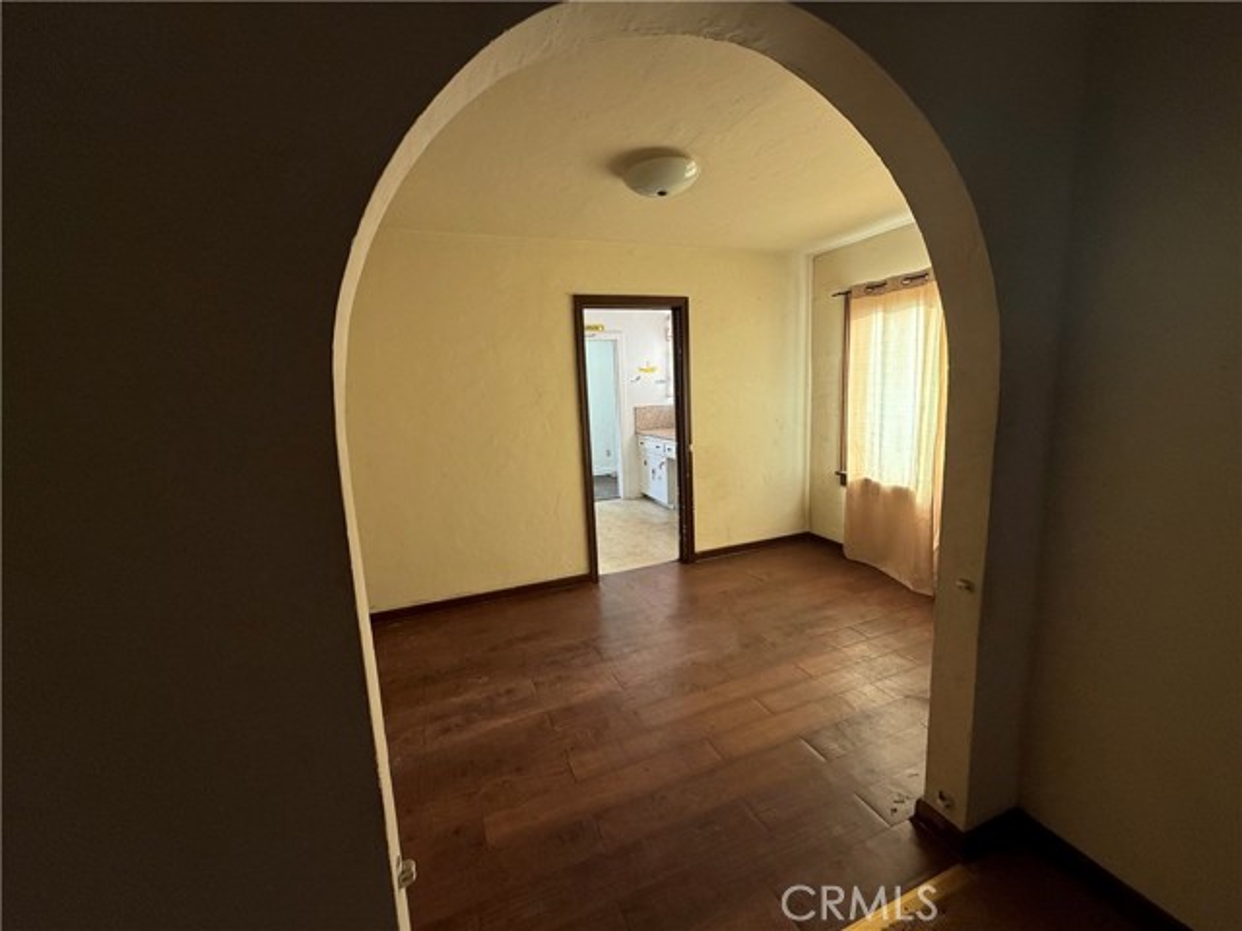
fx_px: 502
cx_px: 621
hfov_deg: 102.1
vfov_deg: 85.7
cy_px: 466
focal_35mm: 14
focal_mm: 2.22
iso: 125
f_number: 2.2
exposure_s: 1/99
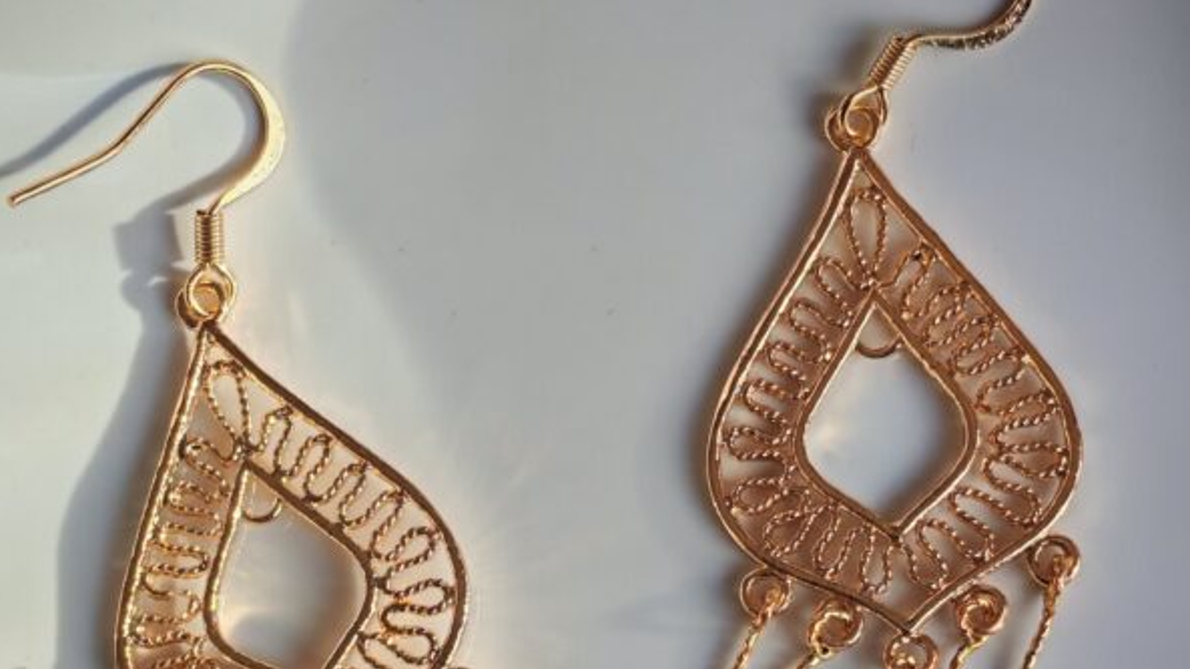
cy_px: 637
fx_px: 3154
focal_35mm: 100
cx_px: 596
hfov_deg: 21.4
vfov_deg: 12.0
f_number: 1.95
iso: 50
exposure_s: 1/220
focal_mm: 5.52
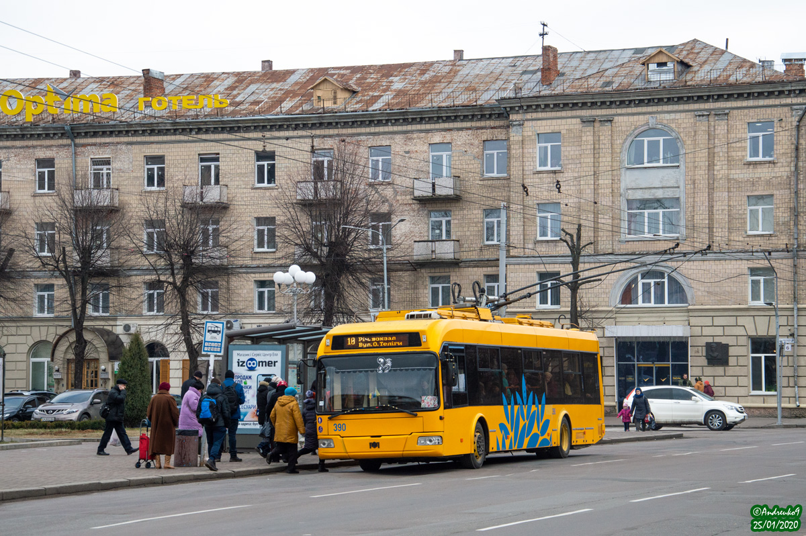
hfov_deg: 23.4
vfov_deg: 15.7
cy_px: 268
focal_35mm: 87
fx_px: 1946
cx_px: 403
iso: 400
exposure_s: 1/640
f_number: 8
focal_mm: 58
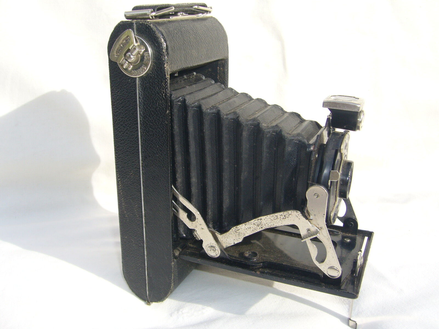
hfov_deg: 52.6
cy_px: 164
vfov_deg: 40.7
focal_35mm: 35
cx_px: 220
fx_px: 444
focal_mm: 5.8
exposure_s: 1/250
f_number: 5.6
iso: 80
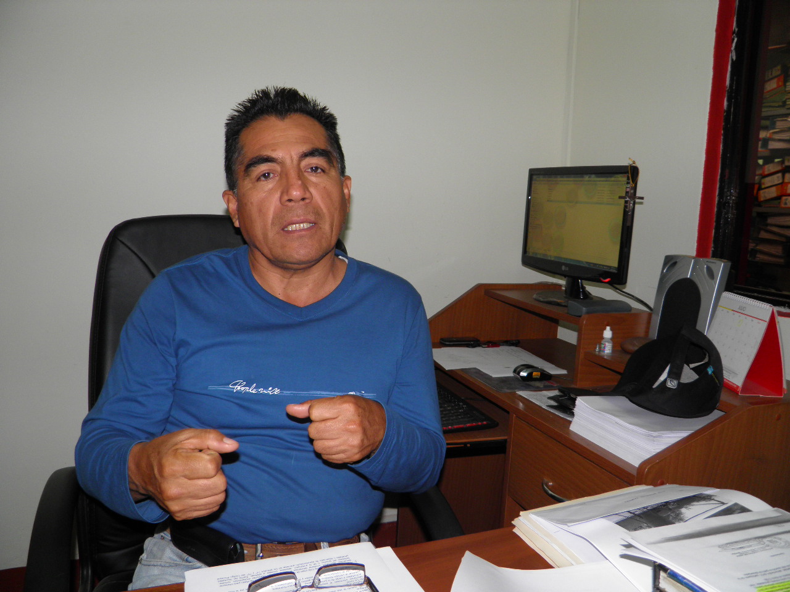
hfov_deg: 63.4
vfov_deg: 49.7
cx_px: 395
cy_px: 296
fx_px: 639
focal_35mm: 28
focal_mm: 4.9
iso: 100
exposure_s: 1/30
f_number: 2.8
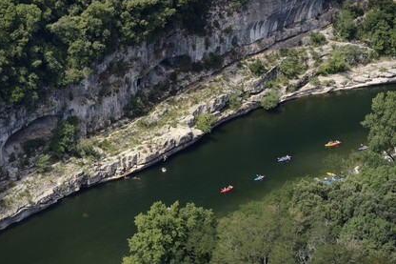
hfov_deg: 10.2
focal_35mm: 202
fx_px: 2221
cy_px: 132
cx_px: 197
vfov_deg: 6.8
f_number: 7.1
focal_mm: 200
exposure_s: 1/320
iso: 200
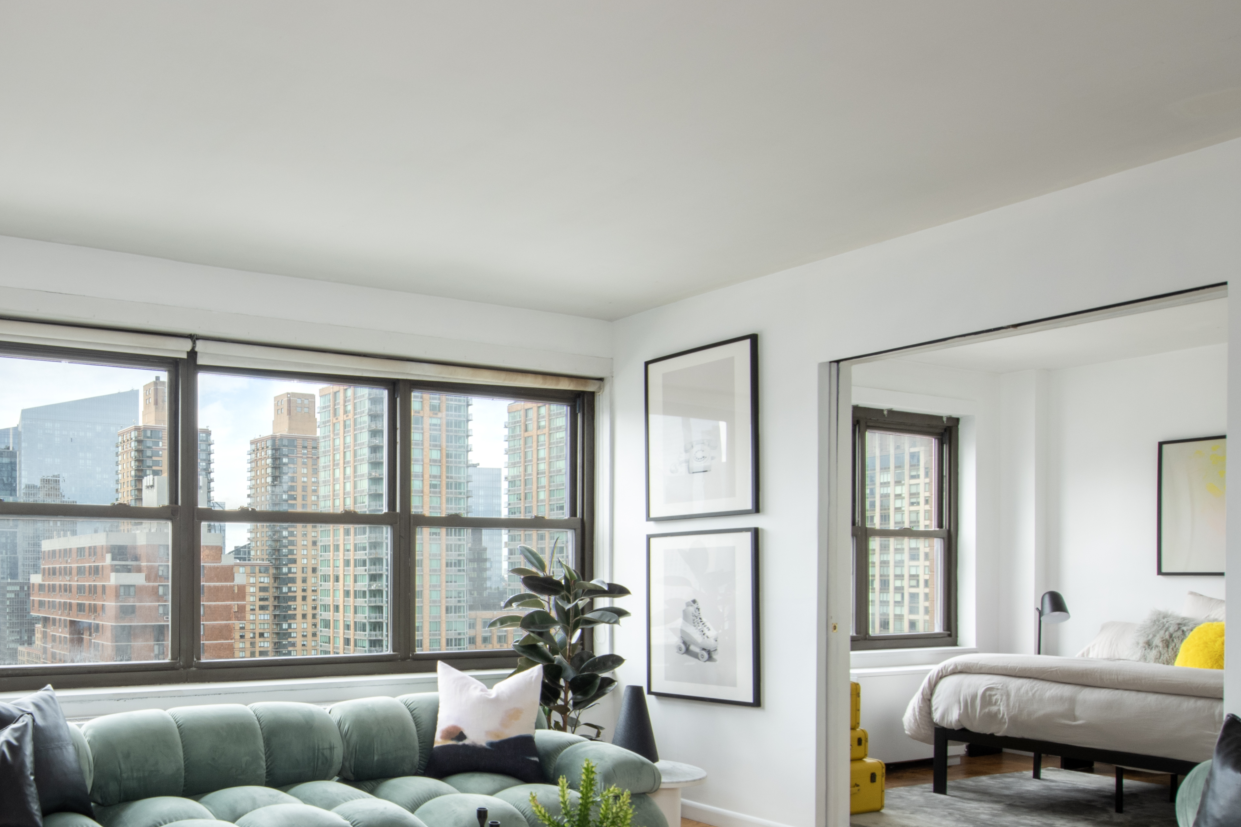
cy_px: 607
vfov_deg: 42.4
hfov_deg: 57.7
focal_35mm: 30
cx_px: 263
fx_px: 1034
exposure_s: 1/15
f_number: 11
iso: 250
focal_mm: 14
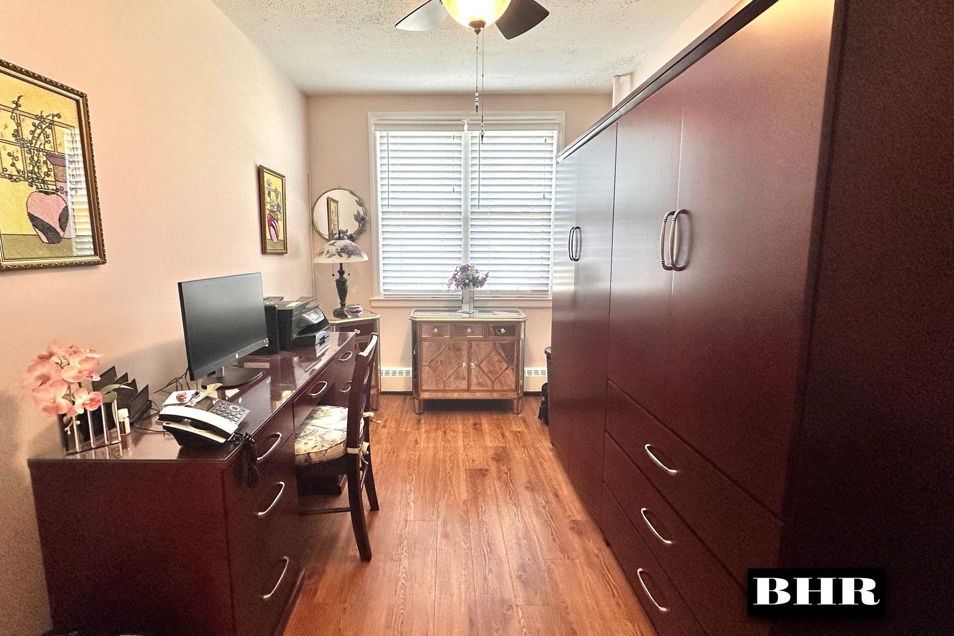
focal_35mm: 16
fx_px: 424
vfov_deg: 73.7
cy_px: 305
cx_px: 446
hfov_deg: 96.6
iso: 160
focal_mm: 2.22
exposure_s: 1/120
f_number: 2.2
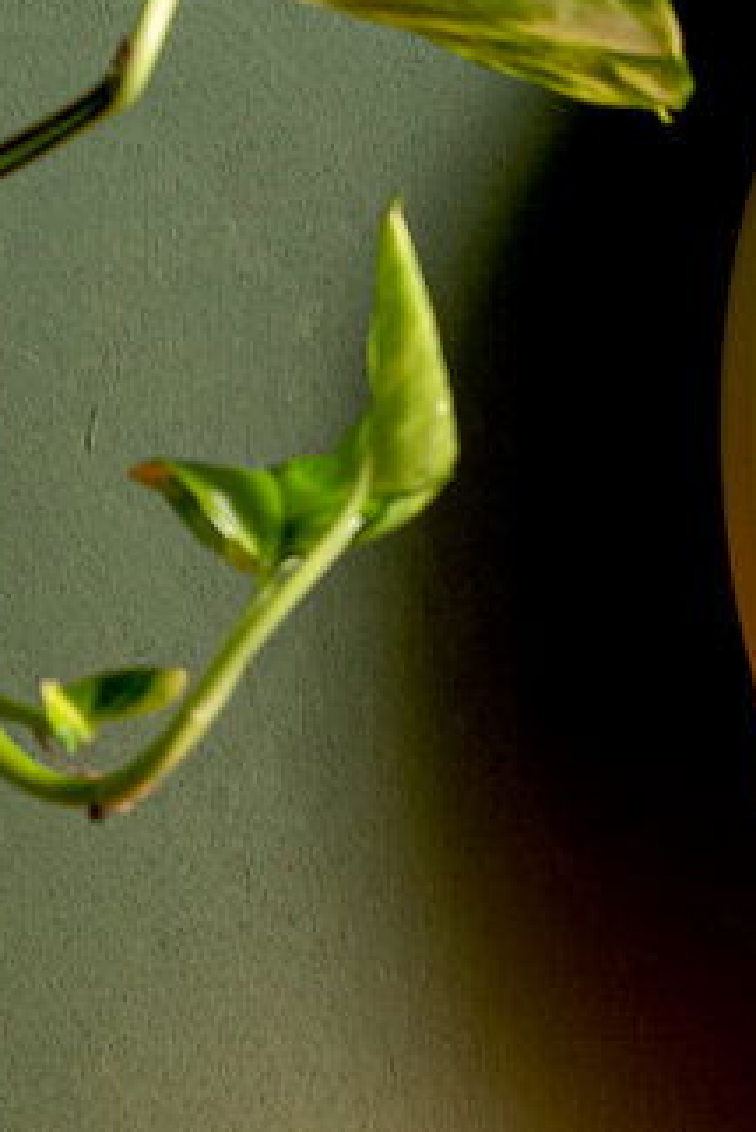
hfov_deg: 2.0
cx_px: 988
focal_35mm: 671
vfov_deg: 3.1
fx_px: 21112
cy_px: 1466
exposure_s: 1/13
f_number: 6.3
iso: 160
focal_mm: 135
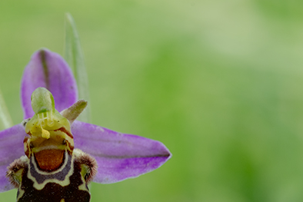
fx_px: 3267
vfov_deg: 3.5
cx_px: 55
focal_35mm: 388
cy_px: 91
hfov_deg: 5.3
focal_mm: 150
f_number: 9
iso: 400
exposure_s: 1/125
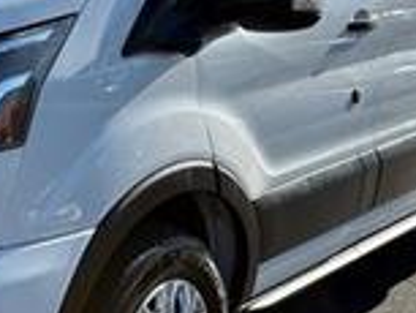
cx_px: 79
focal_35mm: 79
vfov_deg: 18.7
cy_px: 117
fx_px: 950
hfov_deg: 24.3
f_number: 1.78
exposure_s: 1/3953
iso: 80
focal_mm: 6.76
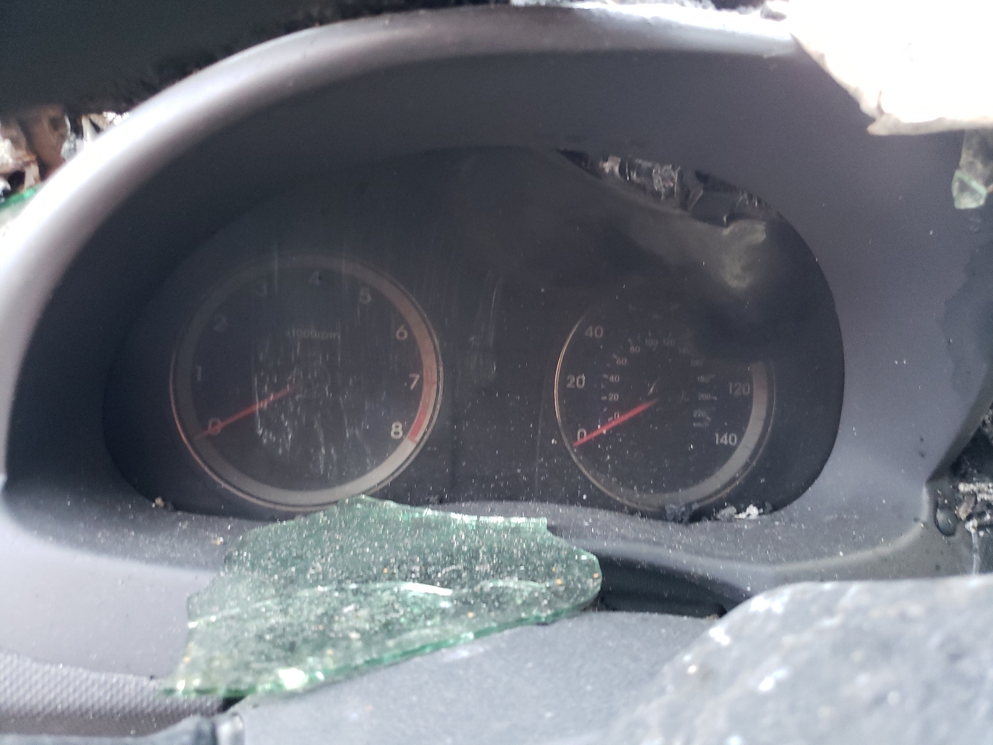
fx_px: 746
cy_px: 372
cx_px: 496
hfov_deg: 67.3
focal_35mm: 26
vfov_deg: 53.1
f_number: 1.5
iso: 332
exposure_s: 1/60.2
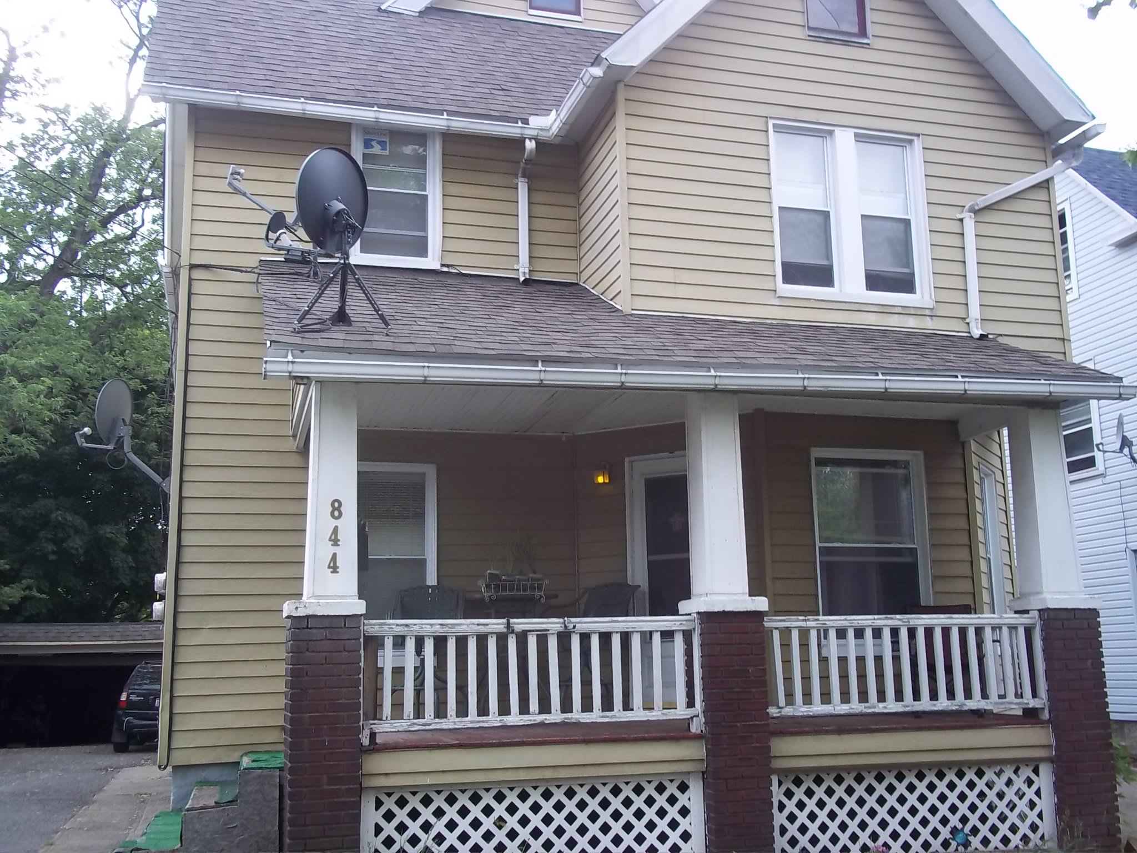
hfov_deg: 51.4
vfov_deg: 39.7
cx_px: 568
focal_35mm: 36
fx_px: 1182
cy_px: 426
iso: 80
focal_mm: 6.5
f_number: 3.1
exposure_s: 1/125
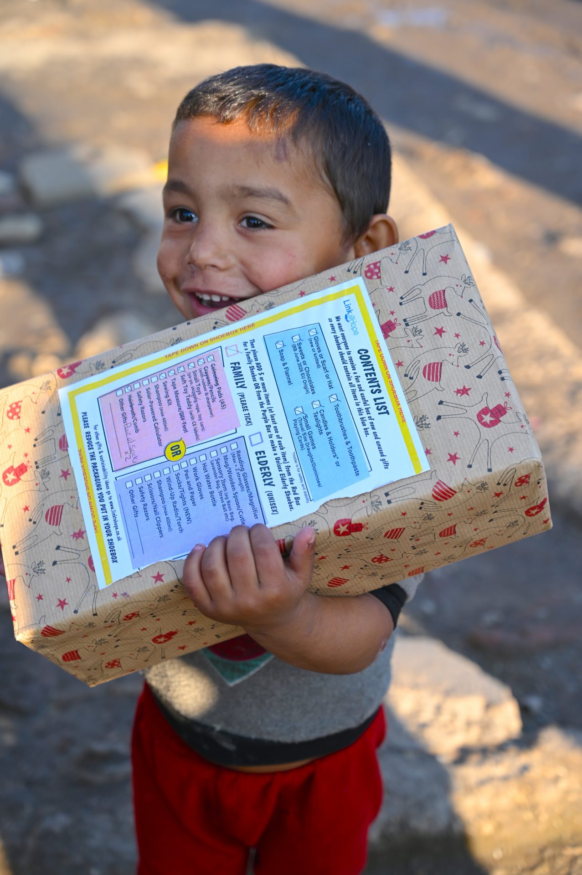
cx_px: 291
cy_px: 438
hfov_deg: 23.3
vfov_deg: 34.5
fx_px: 1409
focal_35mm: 58
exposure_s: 1/200
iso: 100
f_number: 4
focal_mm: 58
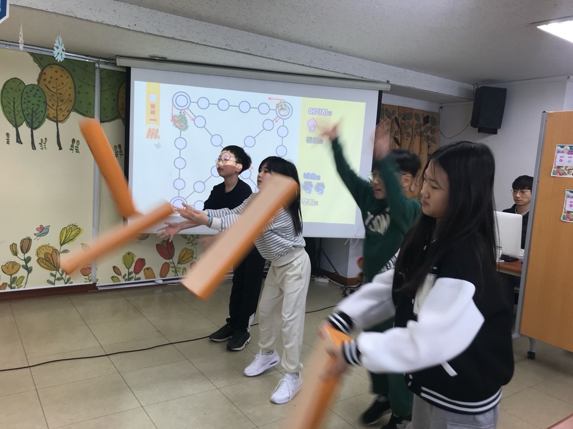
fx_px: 463
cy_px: 214
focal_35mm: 28
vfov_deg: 49.7
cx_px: 286
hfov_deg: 63.4
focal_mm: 3.99
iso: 25
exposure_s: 1/60
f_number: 1.8
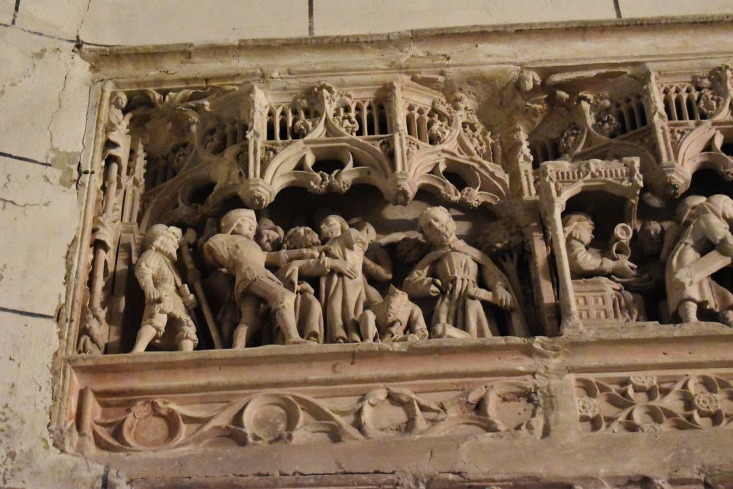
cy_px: 244
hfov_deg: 24.6
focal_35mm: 82
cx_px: 366
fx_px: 1680
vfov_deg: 16.6
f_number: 5.6
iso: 12800
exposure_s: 1/30
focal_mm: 55
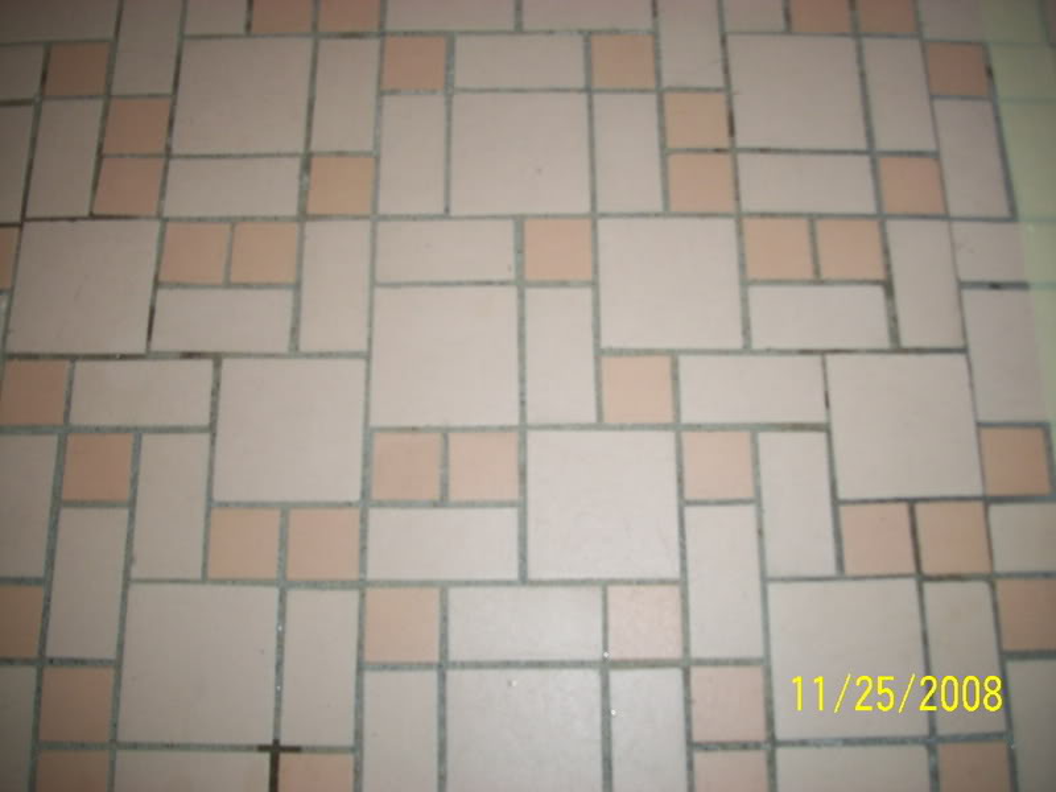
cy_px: 396
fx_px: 1037
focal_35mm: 34
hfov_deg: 54.0
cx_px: 528
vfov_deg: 41.8
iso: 80
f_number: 2.9
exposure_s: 1/20
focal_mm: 5.7
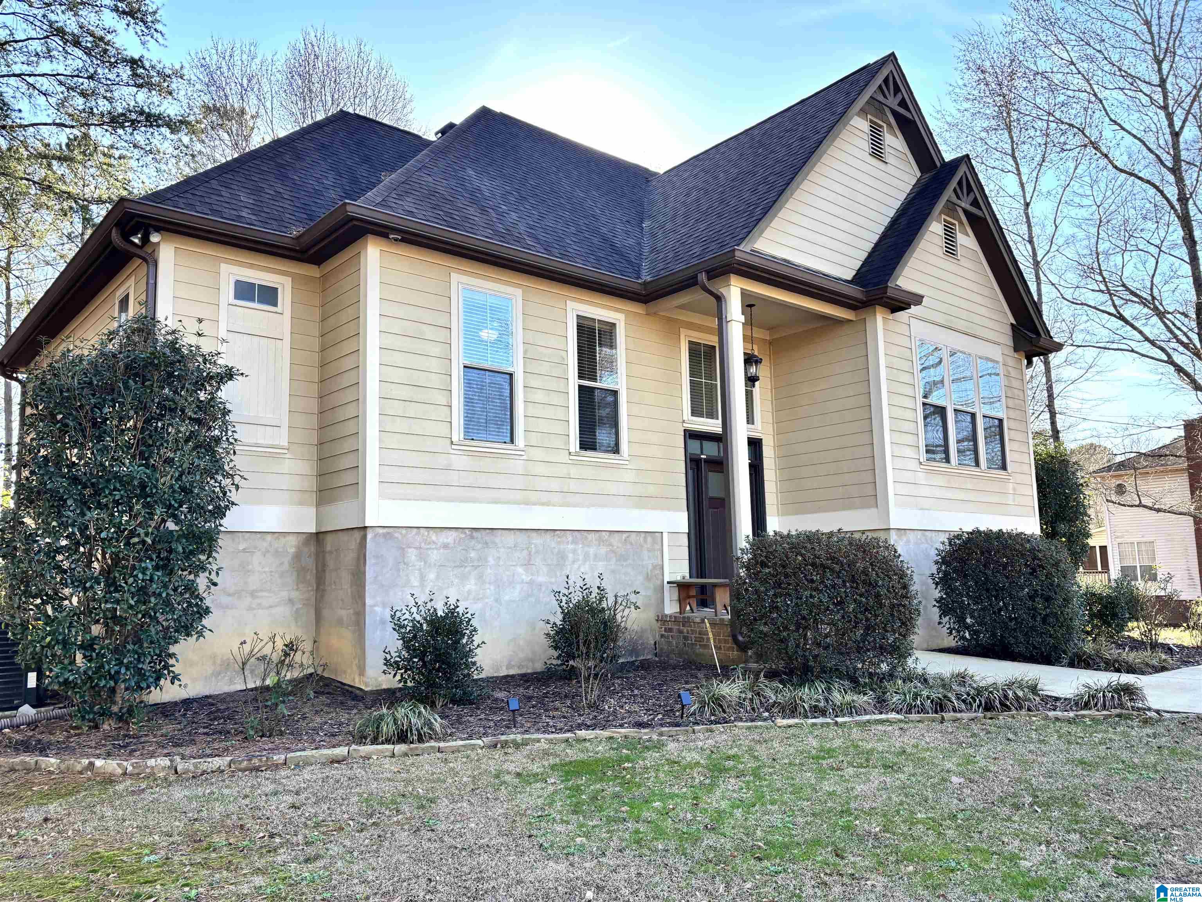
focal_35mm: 26
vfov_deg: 53.1
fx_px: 903
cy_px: 451
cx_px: 601
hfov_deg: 67.3
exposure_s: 1/396
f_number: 1.6
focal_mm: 5.96
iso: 50
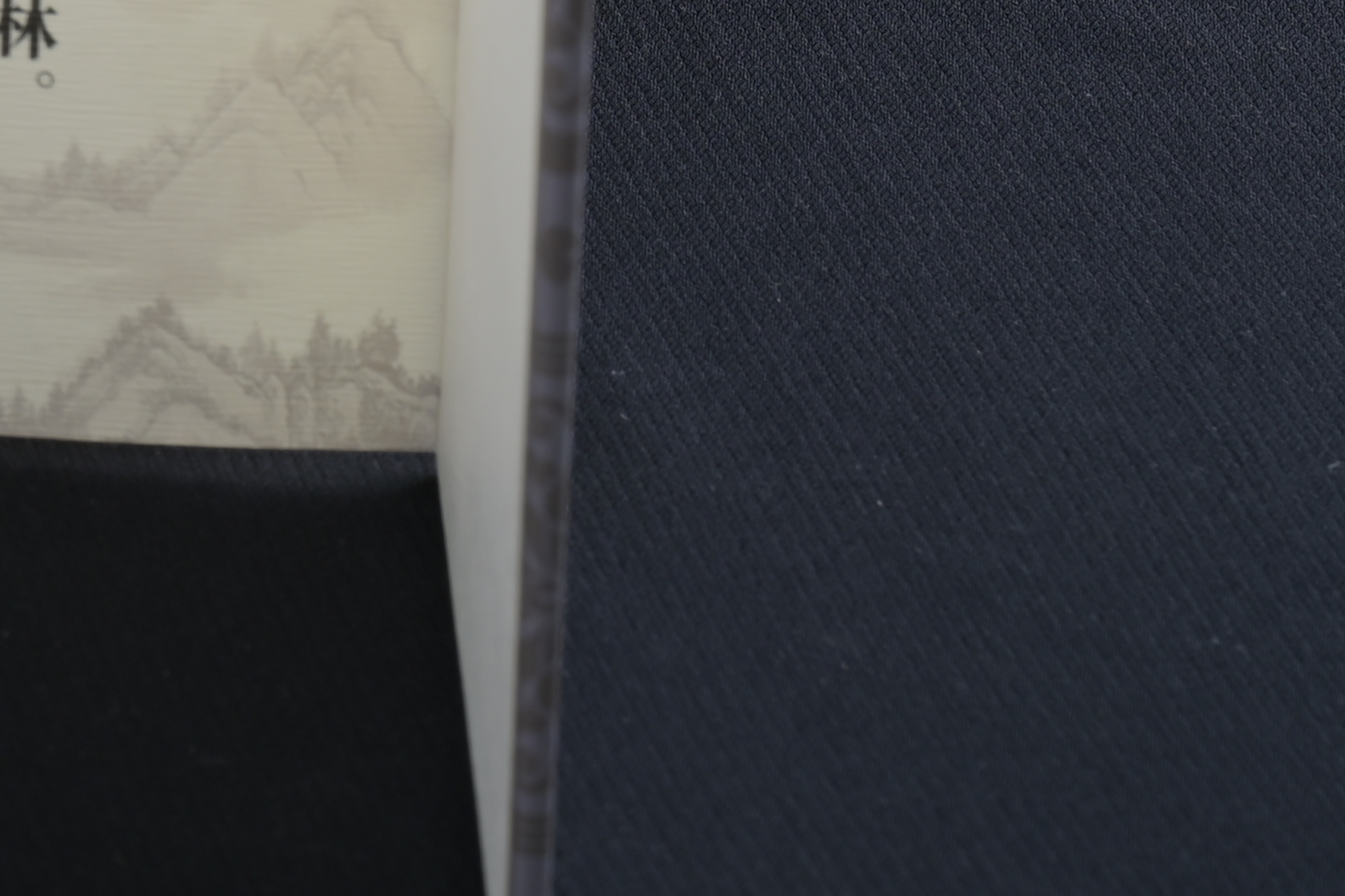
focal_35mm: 302
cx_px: -1949
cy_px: -927
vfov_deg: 4.5
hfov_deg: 6.5
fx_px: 11281
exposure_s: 1/200
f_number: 10
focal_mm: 58
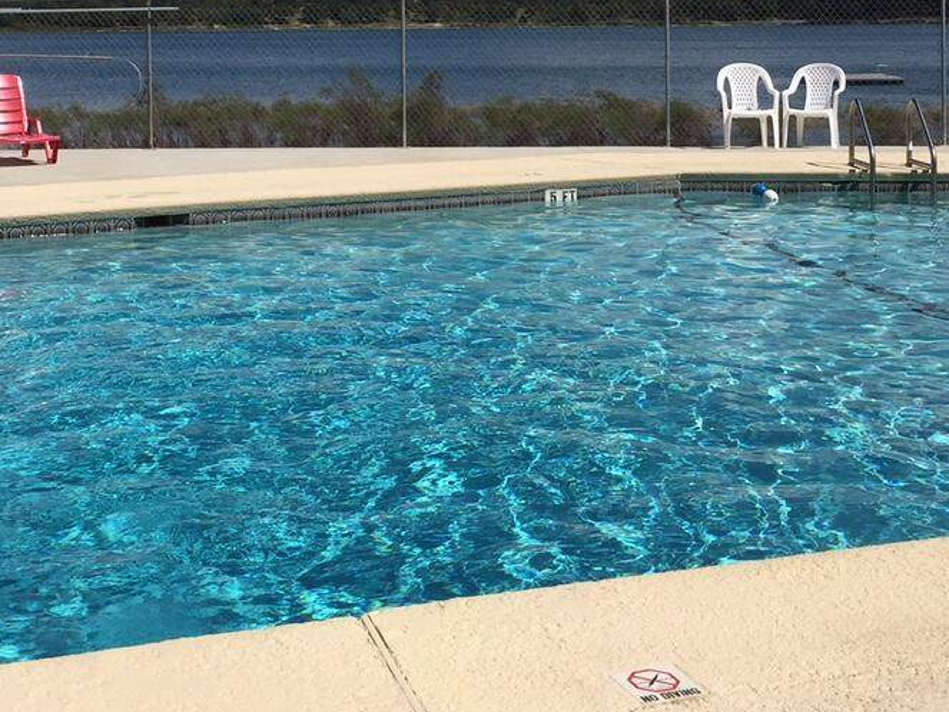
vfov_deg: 25.3
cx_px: 412
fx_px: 1535
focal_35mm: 56
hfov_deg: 34.3
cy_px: 79
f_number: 2.2
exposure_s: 1/5650
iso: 32
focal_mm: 4.15
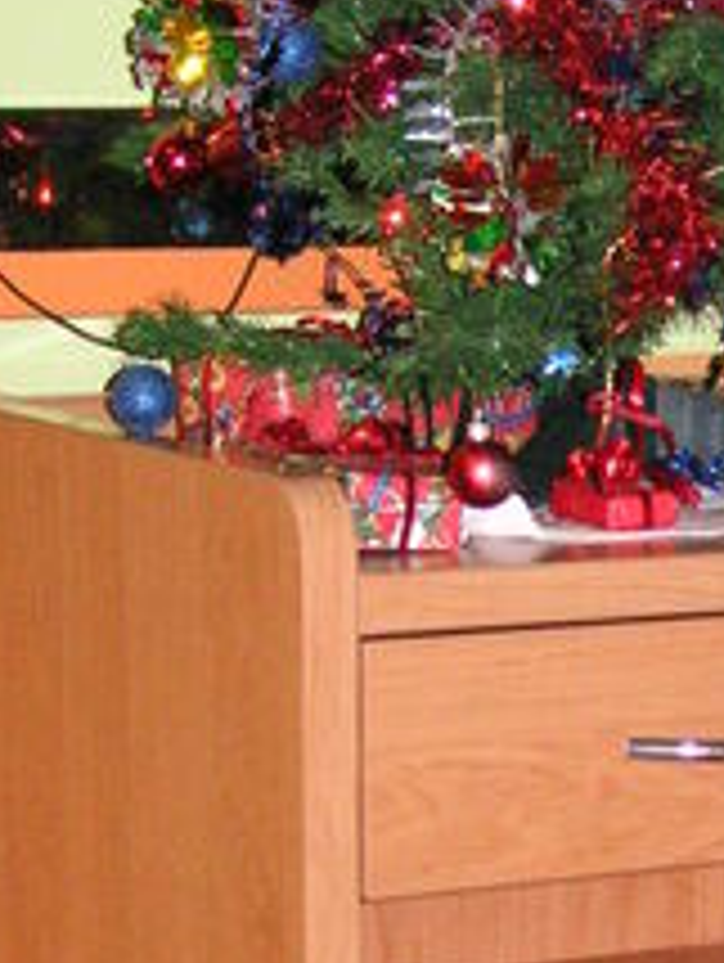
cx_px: 872
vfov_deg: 14.1
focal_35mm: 138
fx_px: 3841
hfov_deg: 10.6
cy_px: 945
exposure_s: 1/45
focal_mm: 6.1
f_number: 2.8
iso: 160
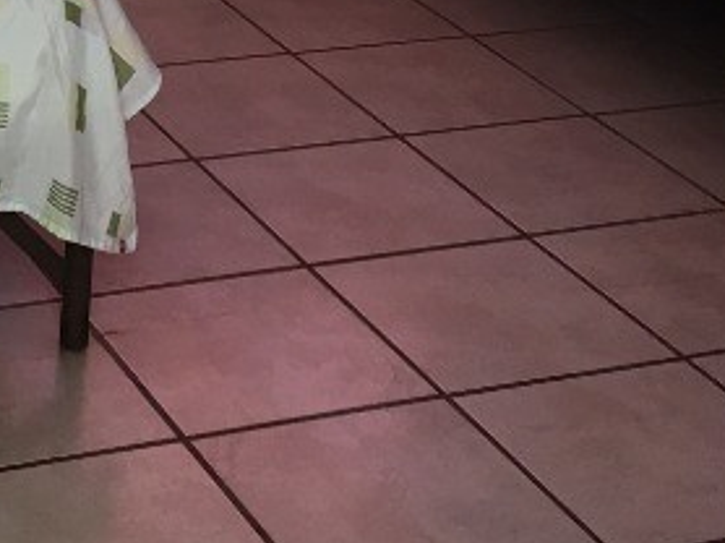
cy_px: -159
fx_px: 2239
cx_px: 13
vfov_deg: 13.3
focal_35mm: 107
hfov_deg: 18.0
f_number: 2.2
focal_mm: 4.15
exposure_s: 1/33
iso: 25
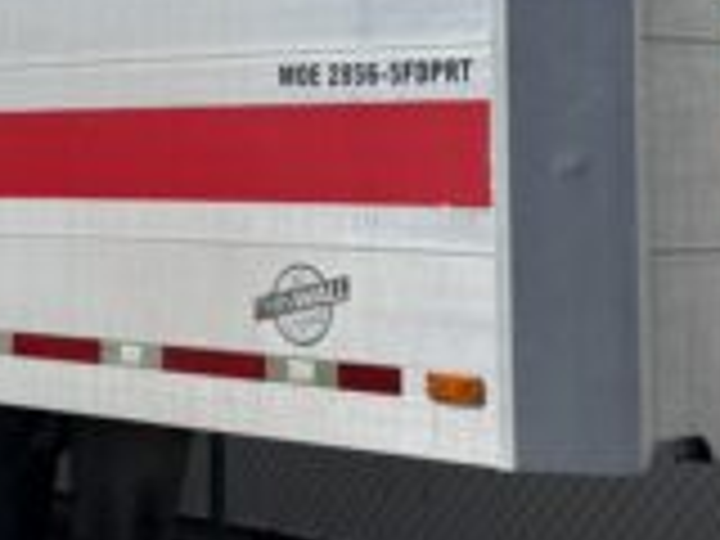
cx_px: -81
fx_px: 2392
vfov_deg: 12.7
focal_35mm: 115
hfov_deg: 16.6
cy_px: 9
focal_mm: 6.76
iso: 80
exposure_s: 1/12346
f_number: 1.78
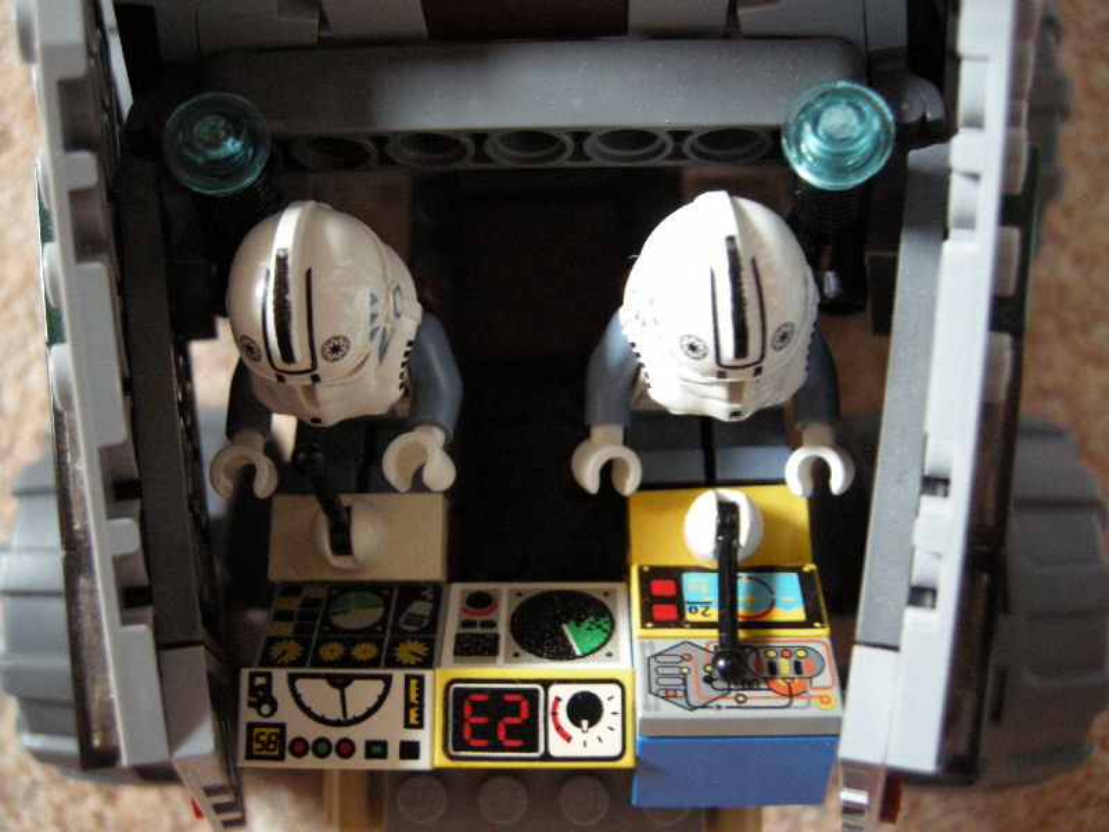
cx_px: 554
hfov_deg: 52.6
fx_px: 1121
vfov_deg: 40.7
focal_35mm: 35
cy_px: 416
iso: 400
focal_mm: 7.5
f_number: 2.7
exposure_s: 1/9.5
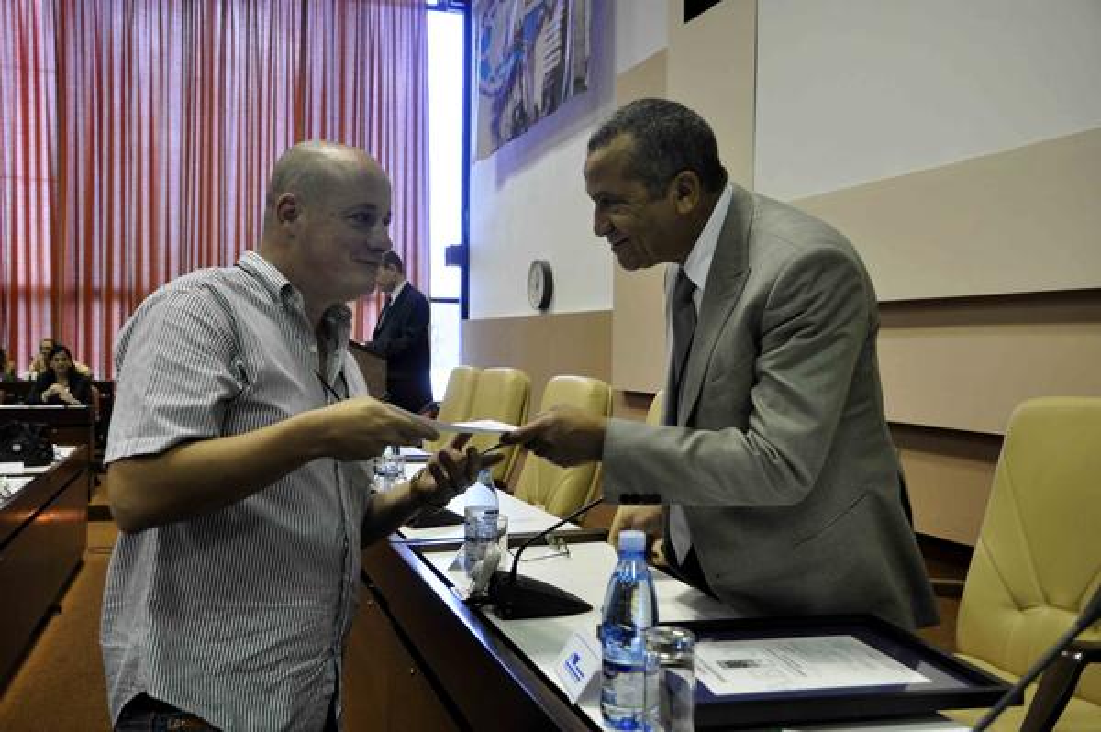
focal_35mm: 33
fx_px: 1008
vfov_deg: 39.9
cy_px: 366
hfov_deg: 57.3
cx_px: 550
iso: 800
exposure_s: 1/60
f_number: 3.8
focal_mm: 22
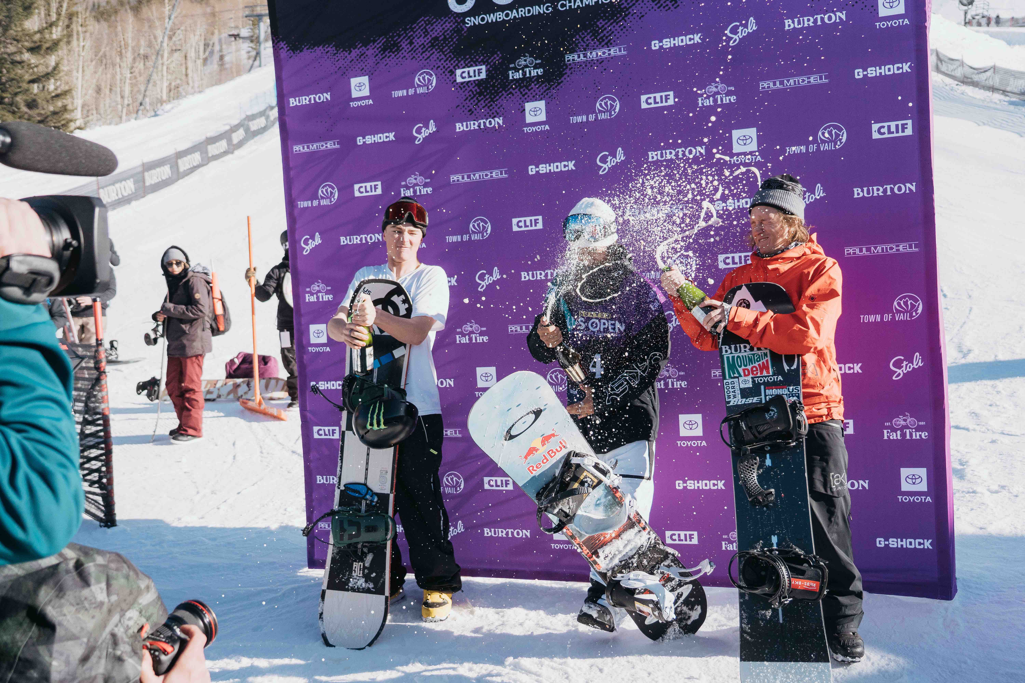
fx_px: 911
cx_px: 512
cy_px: 342
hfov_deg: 58.7
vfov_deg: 41.1
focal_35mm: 32
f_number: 4
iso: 2000
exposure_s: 1/8000
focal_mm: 32
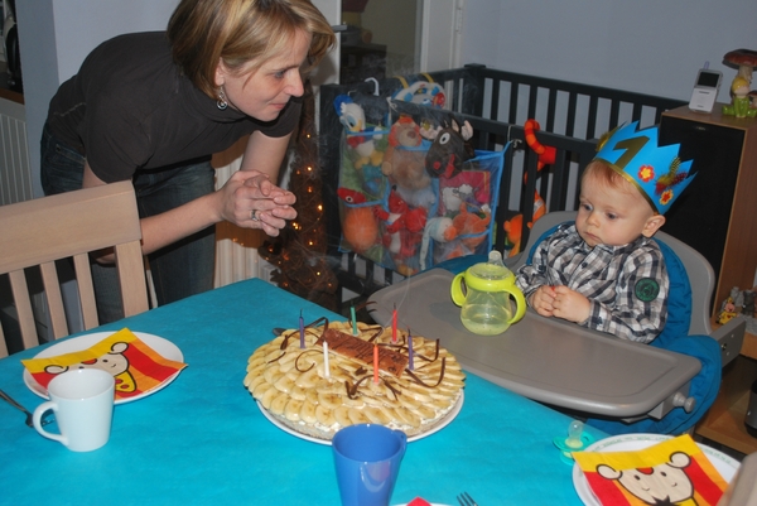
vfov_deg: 31.9
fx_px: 884
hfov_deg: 46.4
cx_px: 378
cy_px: 253
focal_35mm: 42
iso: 200
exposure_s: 1/60
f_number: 4.5
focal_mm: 28
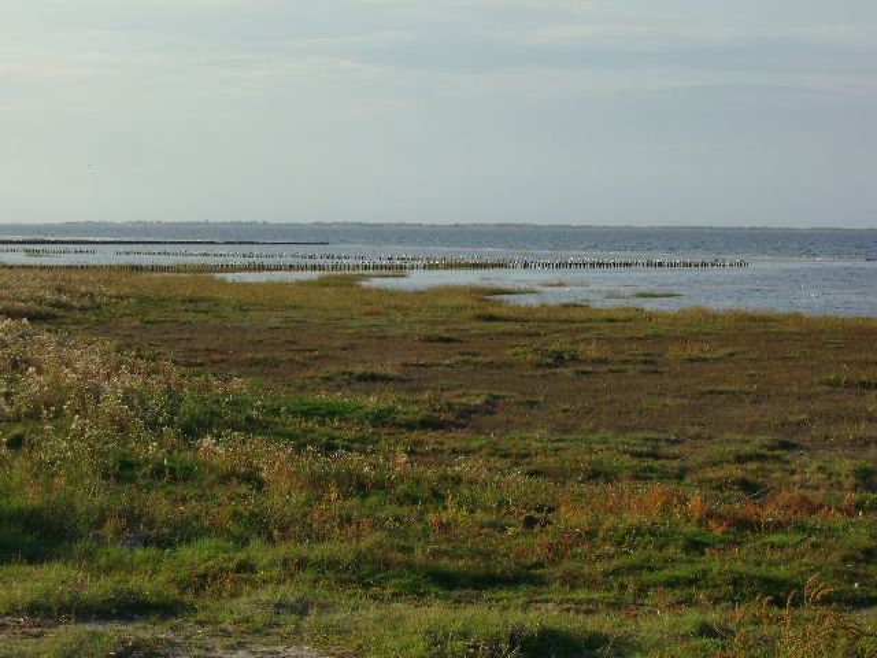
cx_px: 438
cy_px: 329
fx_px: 2660
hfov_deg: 18.7
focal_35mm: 105
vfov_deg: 14.1
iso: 64
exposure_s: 1/175
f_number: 8
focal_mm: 17.4
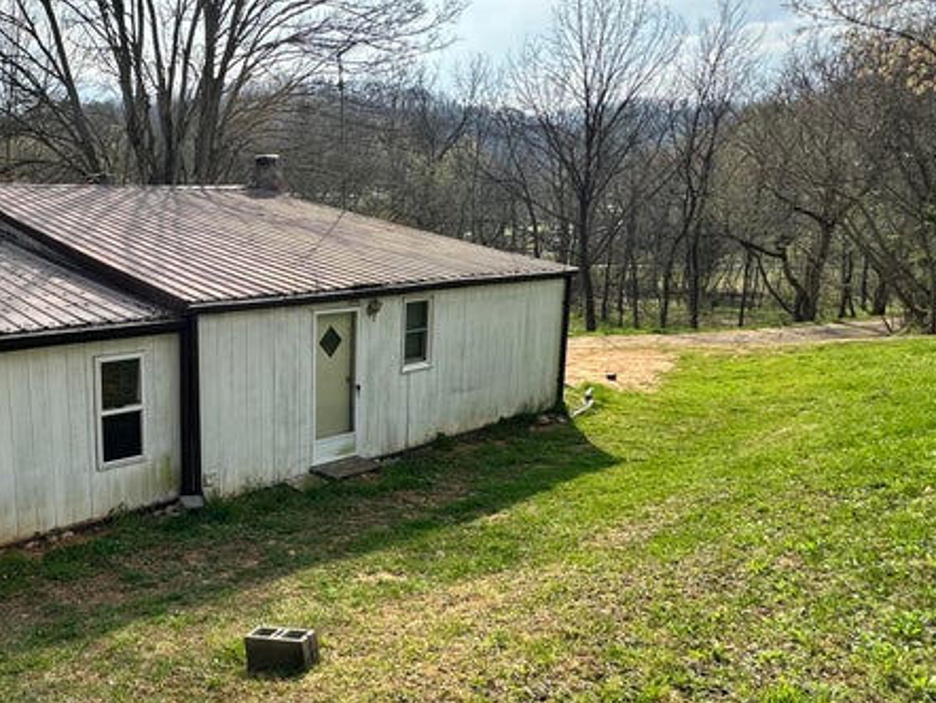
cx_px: 175
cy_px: 339
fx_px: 730
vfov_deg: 51.4
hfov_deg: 59.6
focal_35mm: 27
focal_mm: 2.22
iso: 50
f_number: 2.2
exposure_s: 1/1103
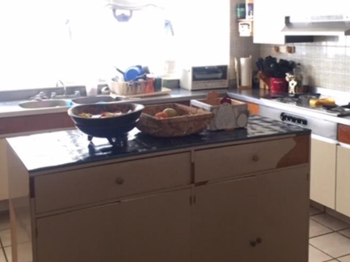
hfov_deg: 40.3
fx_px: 475
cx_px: 203
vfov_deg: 30.7
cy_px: 91
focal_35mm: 47
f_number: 2.2
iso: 125
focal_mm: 4.15
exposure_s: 1/30
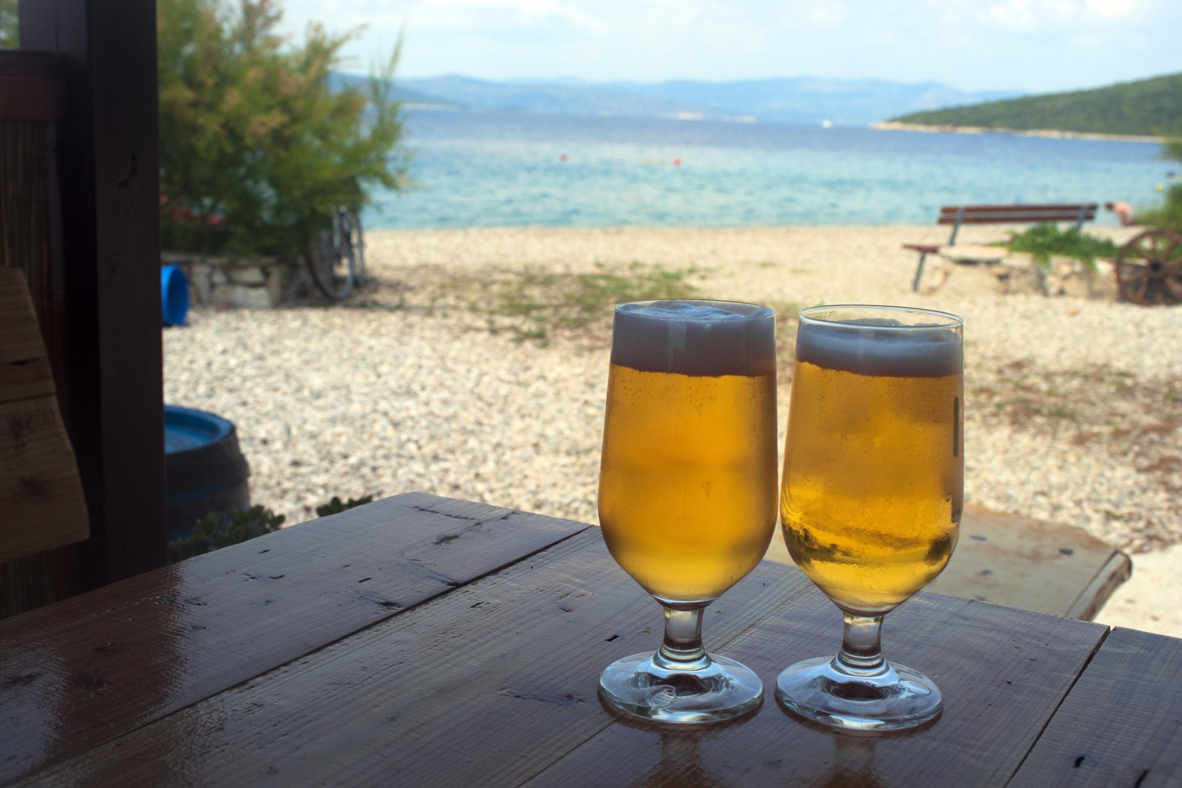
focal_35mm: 45
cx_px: 591
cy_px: 394
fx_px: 1477
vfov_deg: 29.9
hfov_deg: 43.6
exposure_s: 1/500
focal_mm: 45
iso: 200
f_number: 10
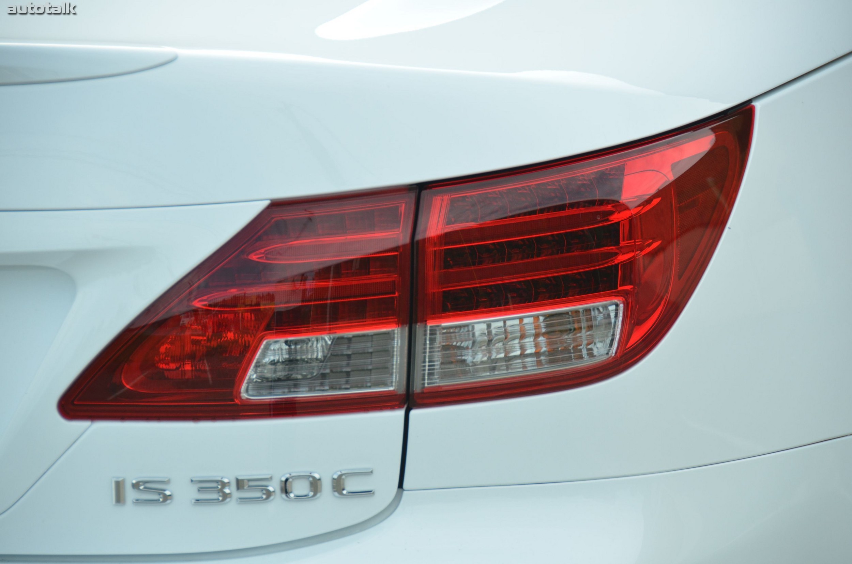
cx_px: 426
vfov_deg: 6.8
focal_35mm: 202
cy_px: 282
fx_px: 4783
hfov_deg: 10.2
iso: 560
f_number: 5.6
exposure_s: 1/1000
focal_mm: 135
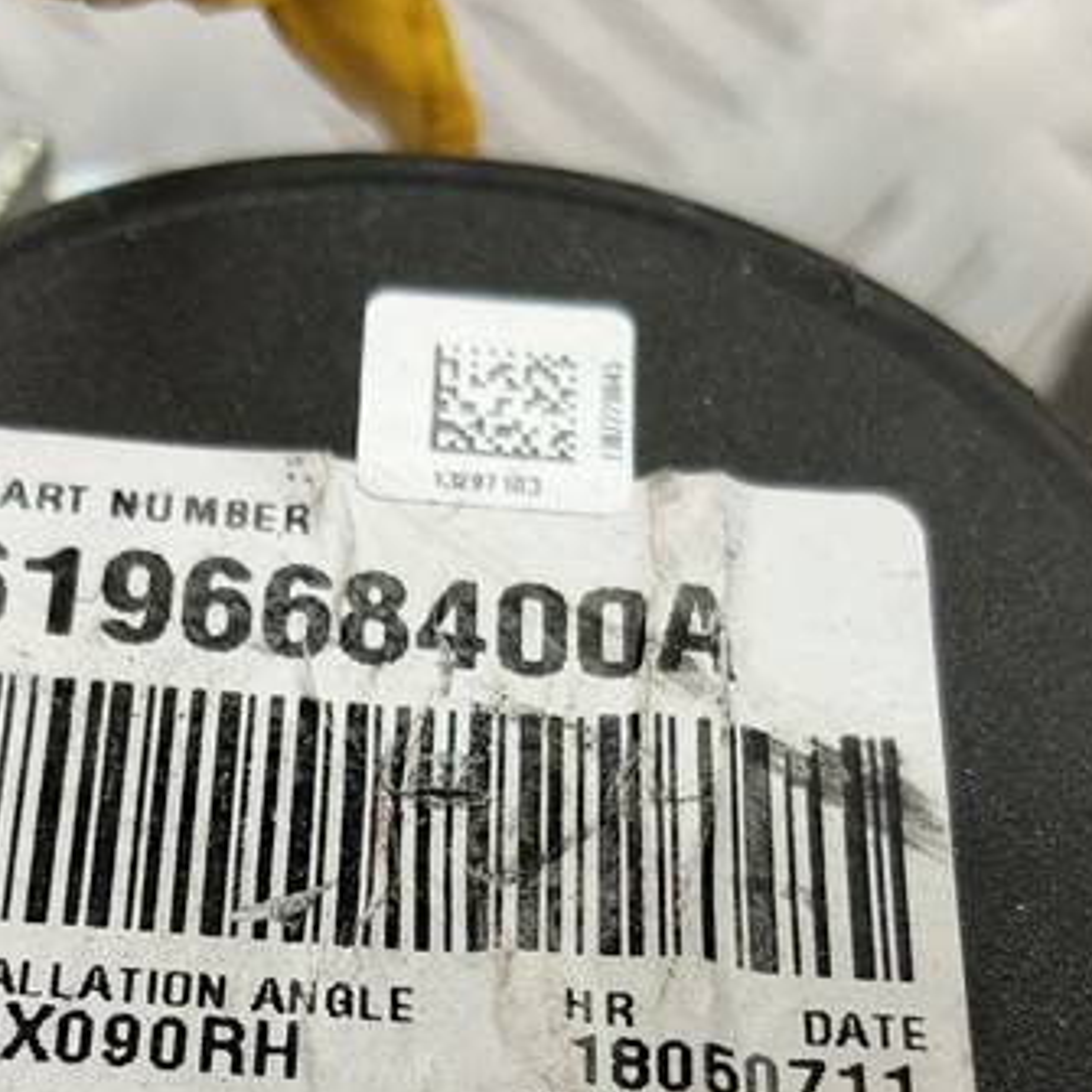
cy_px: 1082
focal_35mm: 73
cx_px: 460
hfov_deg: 23.6
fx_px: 2605
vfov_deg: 22.8
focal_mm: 4.11
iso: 197
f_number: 1.6
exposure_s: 1/33.3
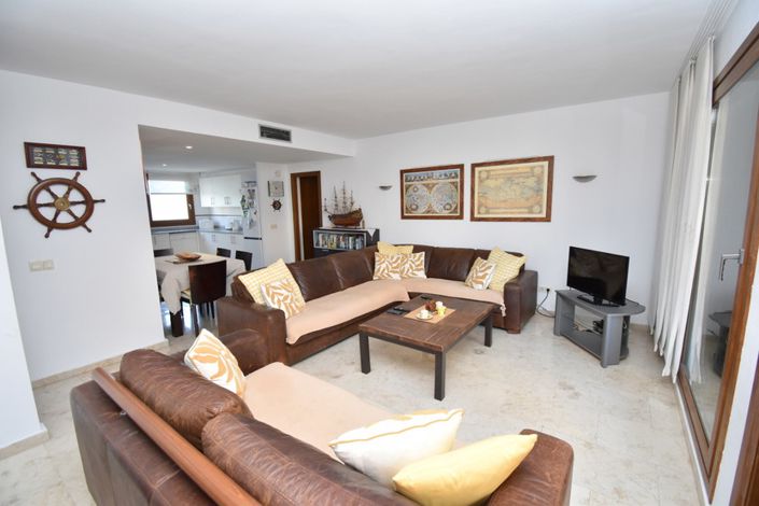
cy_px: 253
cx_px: 380
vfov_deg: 77.3
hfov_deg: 100.4
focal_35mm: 15
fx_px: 316
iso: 800
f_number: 4.5
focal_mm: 10
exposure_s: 1/160
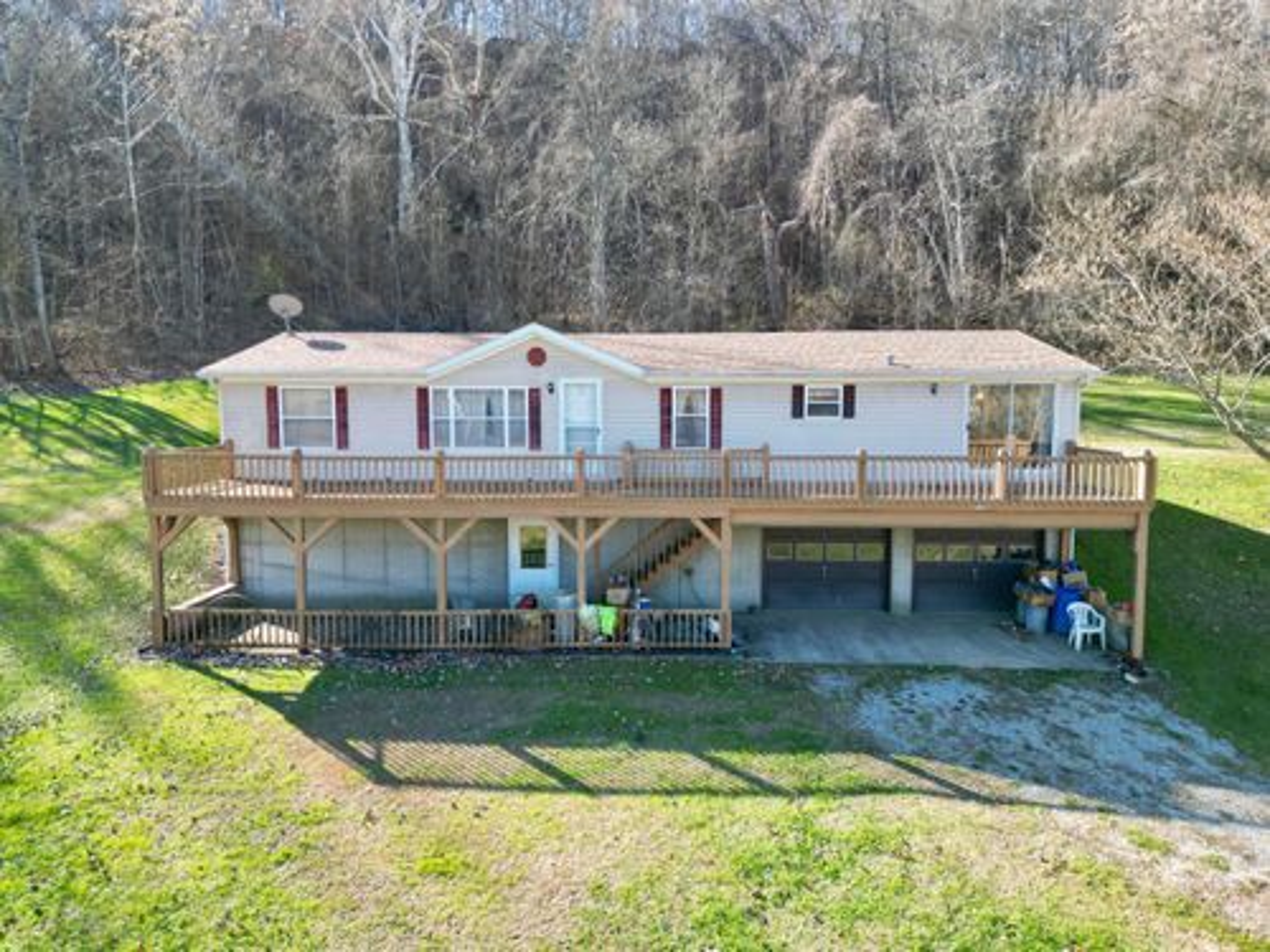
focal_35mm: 24
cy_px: 476
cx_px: 635
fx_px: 881
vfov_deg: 56.8
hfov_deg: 71.6
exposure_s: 1/500
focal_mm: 6.72
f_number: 1.7
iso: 130
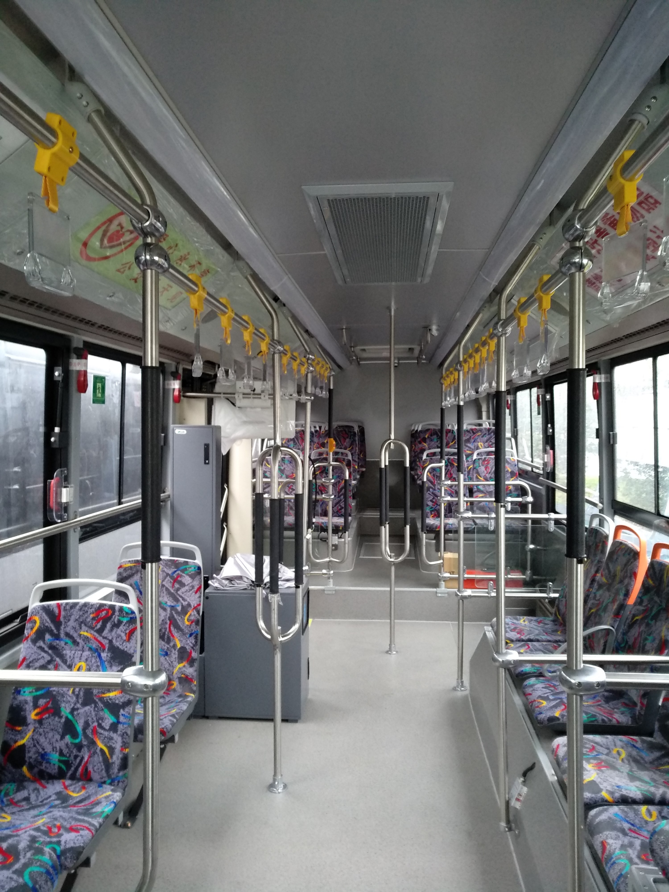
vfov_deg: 76.4
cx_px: 334
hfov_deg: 61.1
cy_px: 446
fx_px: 567
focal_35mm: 22
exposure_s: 1/25
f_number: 2.2
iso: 640
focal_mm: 3.81
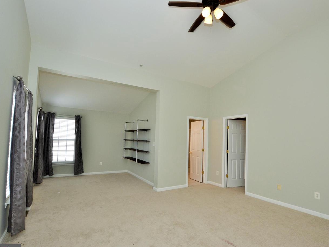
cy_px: 129
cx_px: 173
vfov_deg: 74.7
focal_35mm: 17
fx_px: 162
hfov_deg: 91.0
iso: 220
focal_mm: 10
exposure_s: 1/125
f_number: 5.6
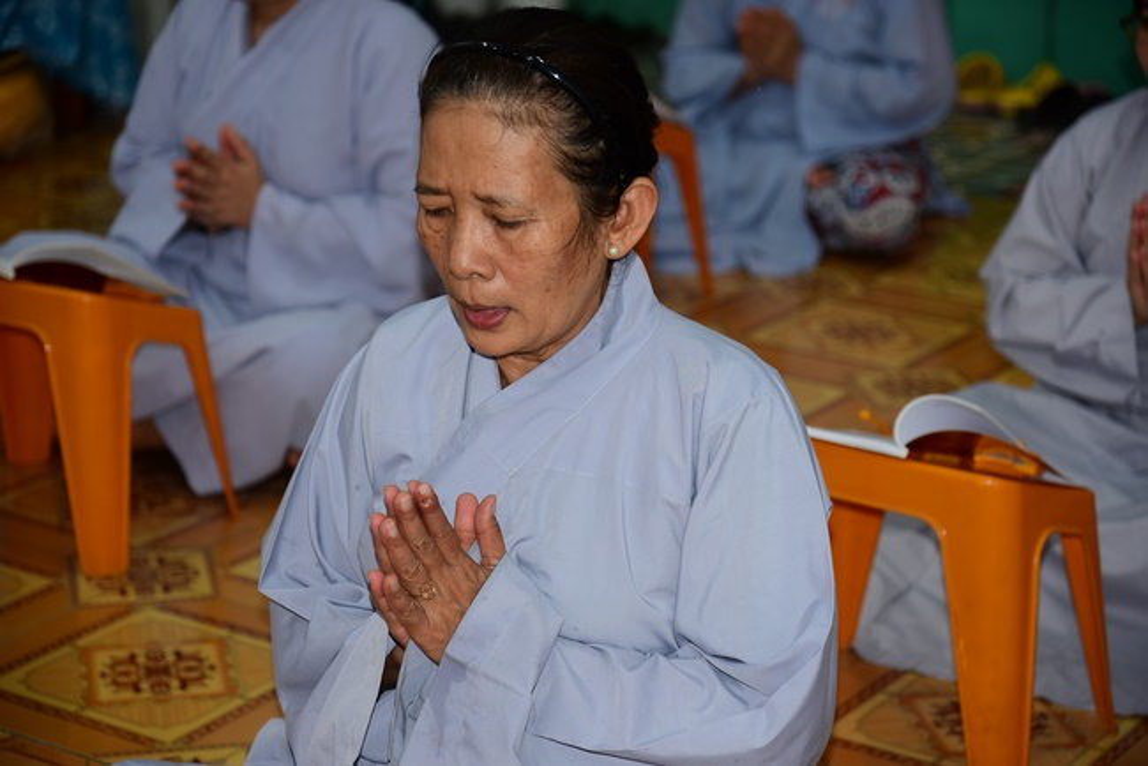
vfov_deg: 14.9
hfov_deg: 22.1
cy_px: 383
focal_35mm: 92
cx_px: 574
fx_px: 2935
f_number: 4
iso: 320
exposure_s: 1/60
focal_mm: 92
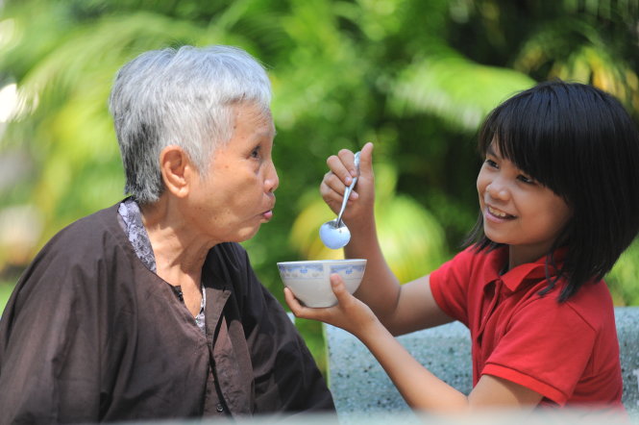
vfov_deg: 7.4
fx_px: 3280
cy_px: 212
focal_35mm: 185
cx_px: 320
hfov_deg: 11.1
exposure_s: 1/4000
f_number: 2.8
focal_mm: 185
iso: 1600
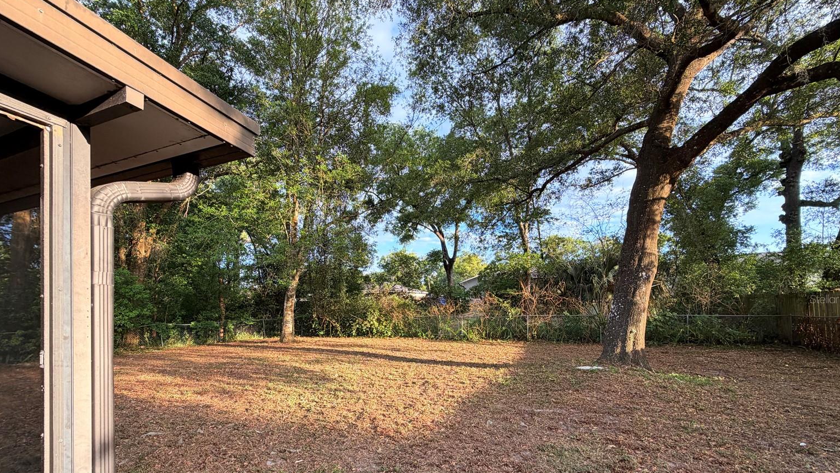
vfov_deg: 66.0
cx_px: 421
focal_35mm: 16
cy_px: 299
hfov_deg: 99.4
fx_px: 356
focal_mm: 2.22
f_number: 2.2
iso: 40
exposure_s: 1/148
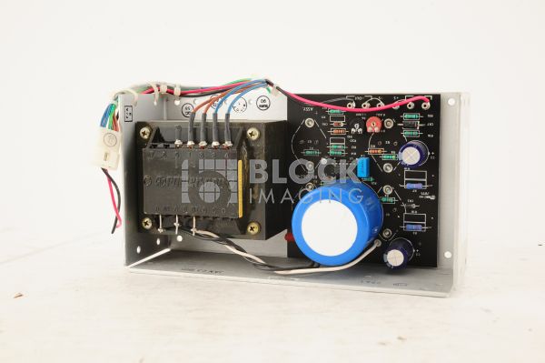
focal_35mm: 50
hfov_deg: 39.6
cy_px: 182
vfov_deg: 26.9
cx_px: 272
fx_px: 756
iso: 1600
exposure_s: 1/125
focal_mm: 50
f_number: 11
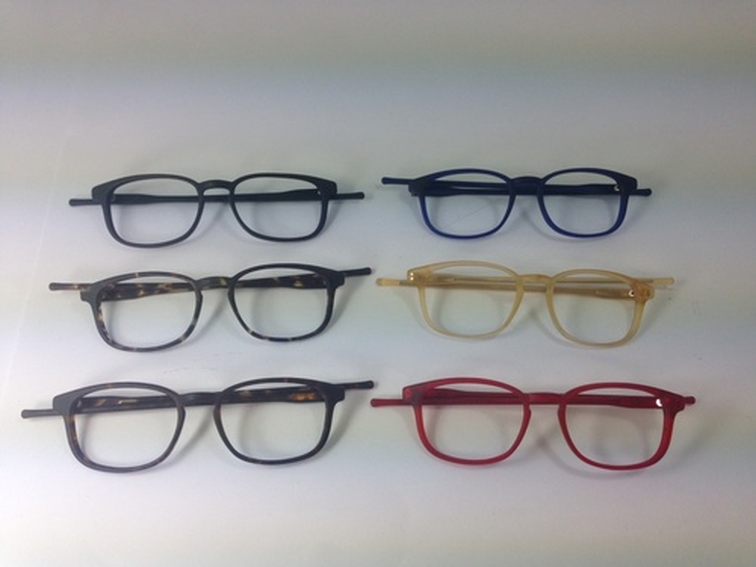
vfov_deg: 42.9
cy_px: 284
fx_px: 721
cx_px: 378
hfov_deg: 55.4
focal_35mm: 33
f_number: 2.4
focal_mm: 4.12
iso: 50
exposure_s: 1/315
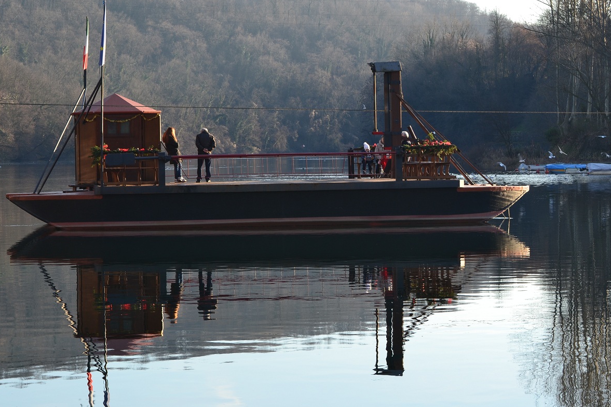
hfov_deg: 17.6
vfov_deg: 11.8
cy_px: 210
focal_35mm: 116
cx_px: 291
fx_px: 1968
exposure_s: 1/100
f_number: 9
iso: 200
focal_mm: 70
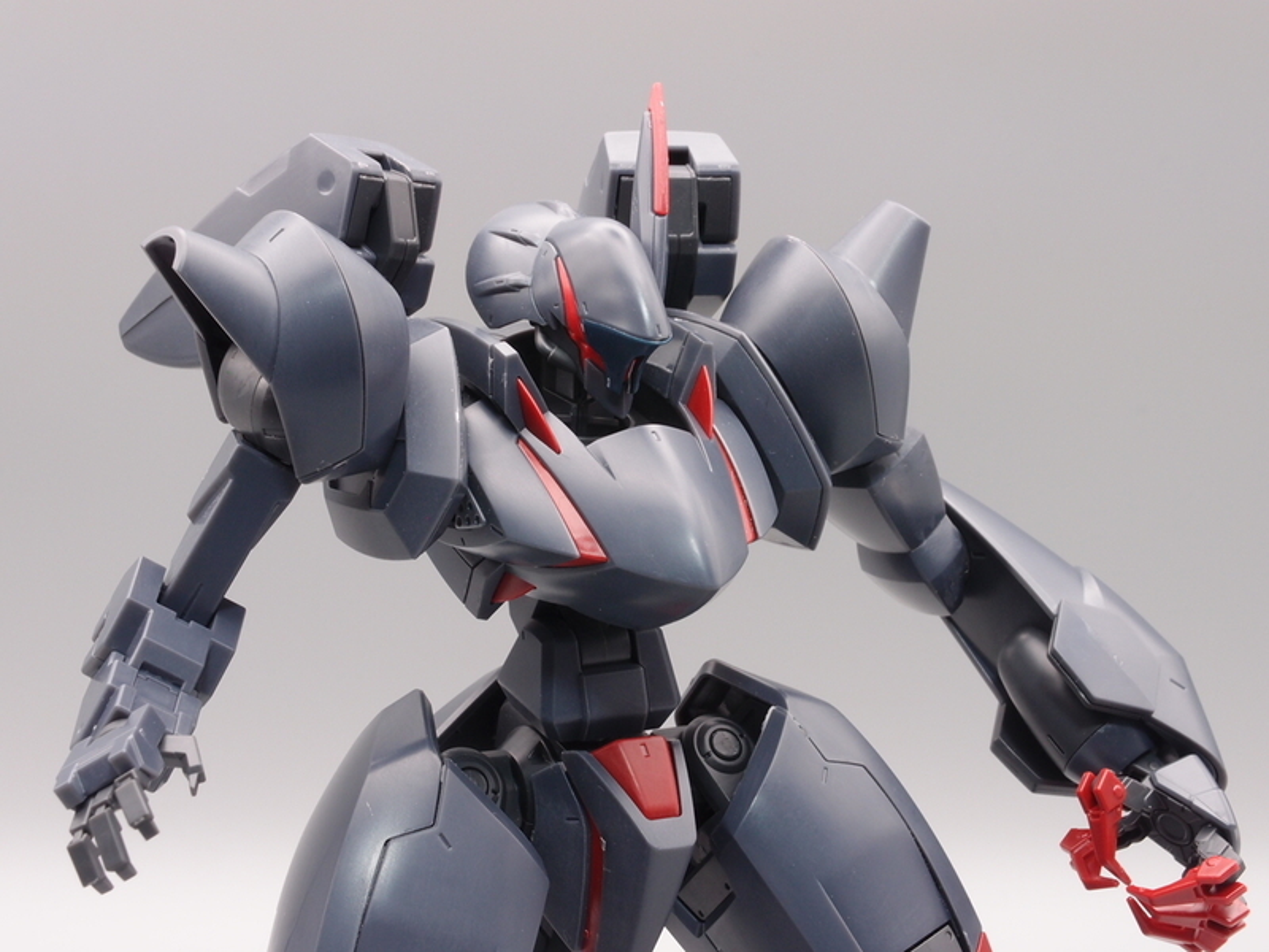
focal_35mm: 71
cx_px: 634
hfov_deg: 27.4
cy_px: 476
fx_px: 2603
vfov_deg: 20.7
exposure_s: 1/2.5
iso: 100
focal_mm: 15.27
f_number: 8
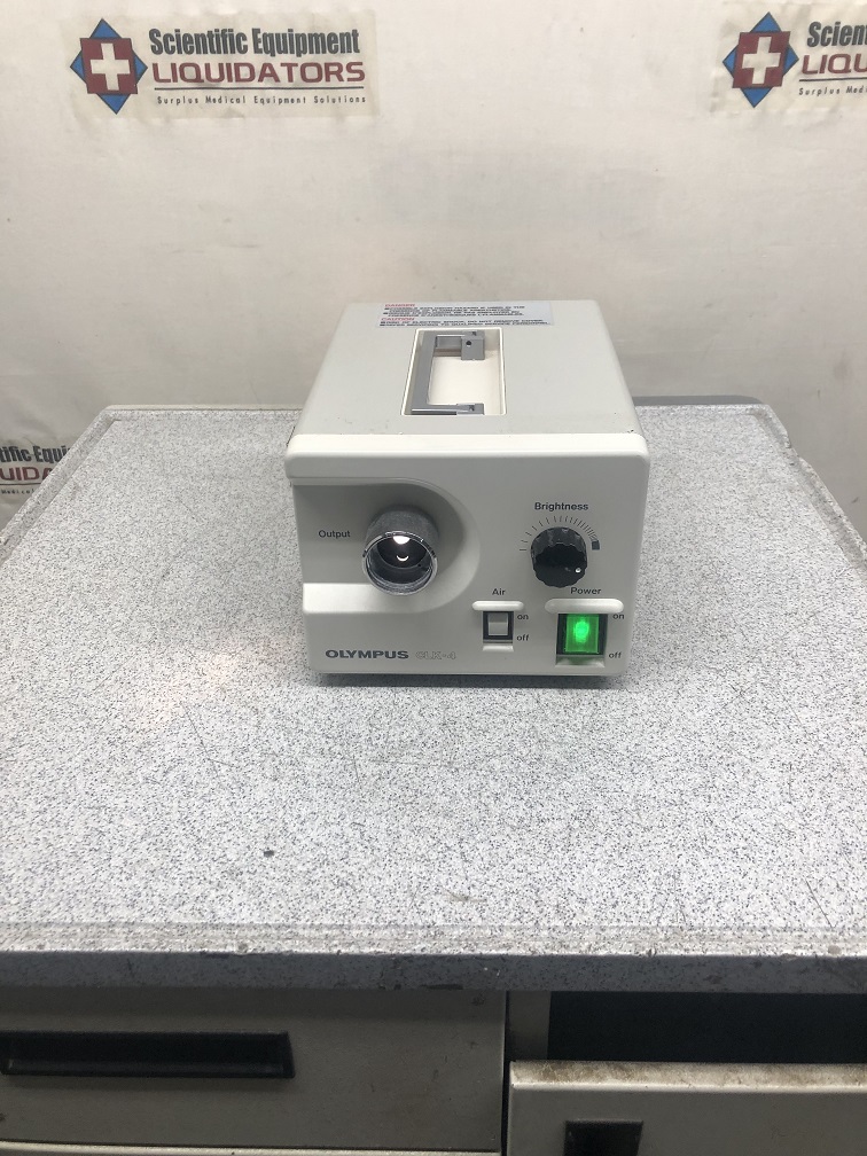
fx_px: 935
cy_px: 578
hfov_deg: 49.7
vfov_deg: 63.4
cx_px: 434
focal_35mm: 28
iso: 25
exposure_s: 1/40
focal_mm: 3.99
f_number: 1.8
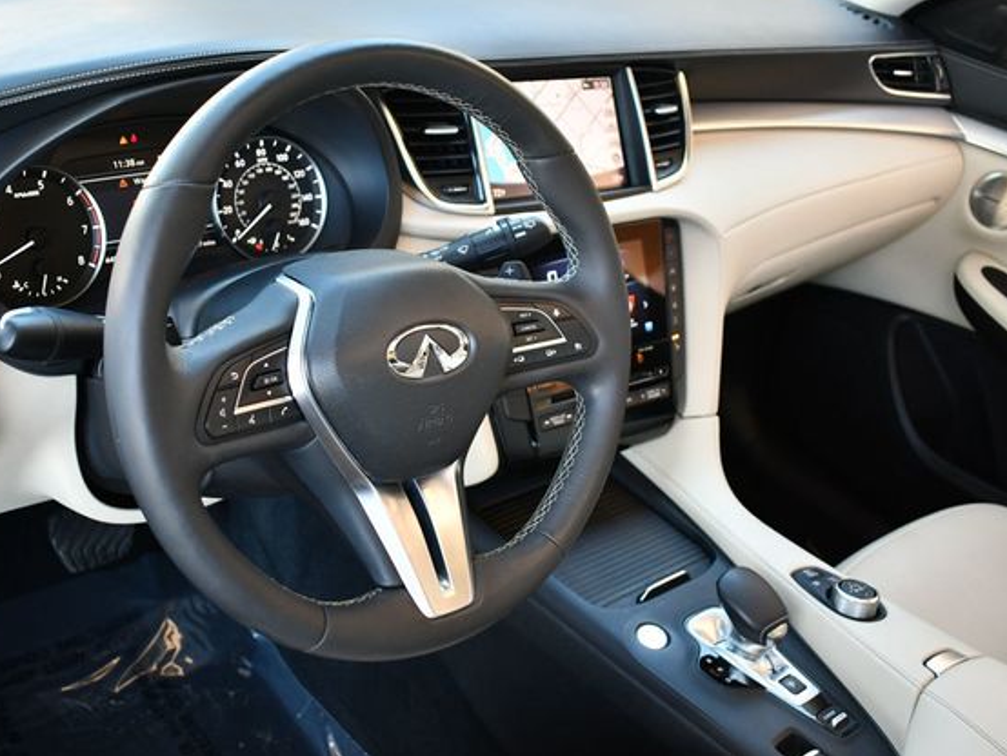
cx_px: 440
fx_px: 1164
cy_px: 371
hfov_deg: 46.7
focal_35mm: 40
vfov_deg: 36.0
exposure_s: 1/160
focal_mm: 18
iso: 800
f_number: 3.5
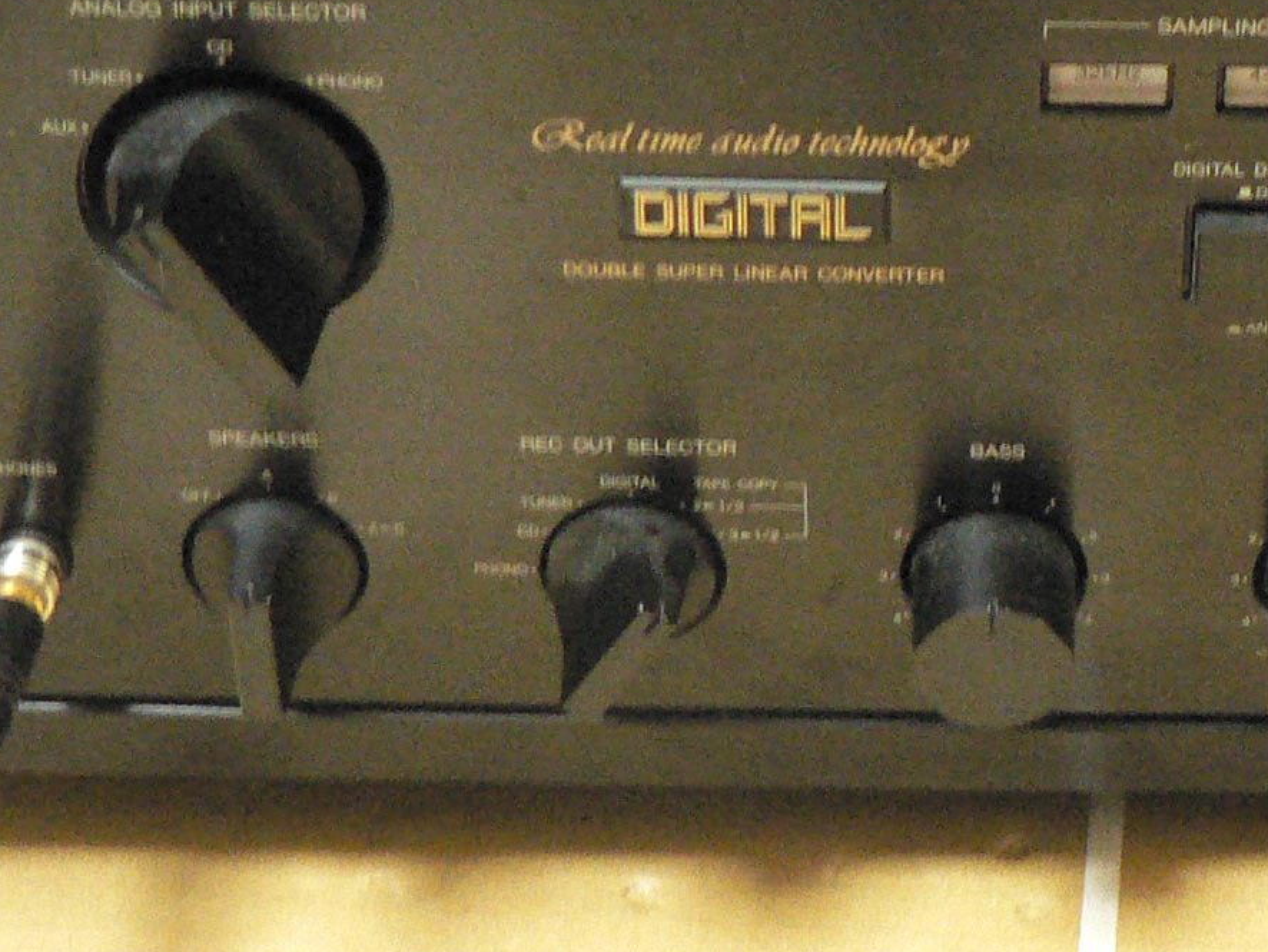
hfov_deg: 18.6
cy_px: -109
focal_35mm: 104
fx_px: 3811
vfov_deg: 13.9
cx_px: 1098
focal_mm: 6
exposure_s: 1/20
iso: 400
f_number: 2.8
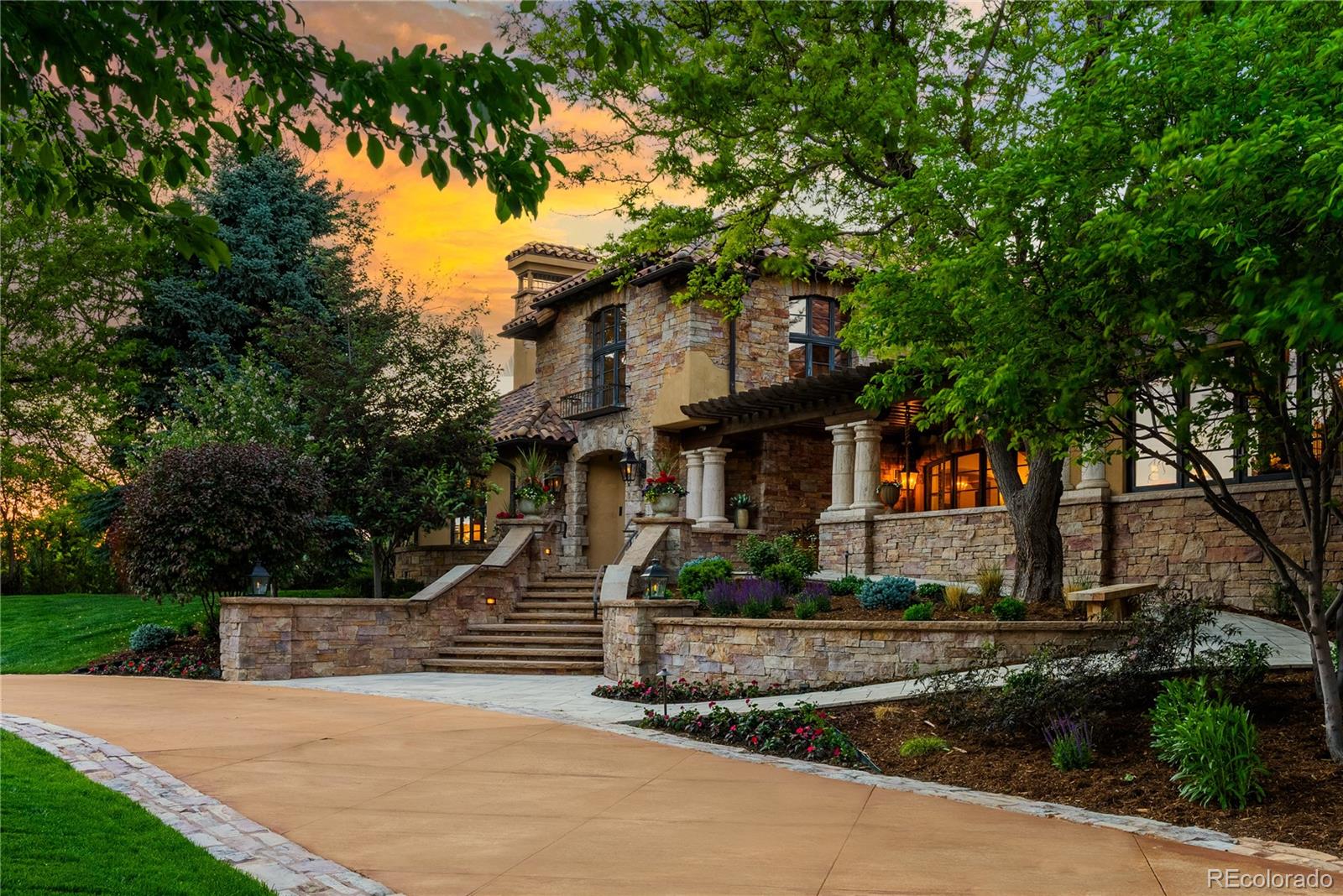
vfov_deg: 37.5
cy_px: 448
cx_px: 672
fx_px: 1321
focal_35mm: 35
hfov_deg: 53.9
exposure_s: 1/5
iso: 100
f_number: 9
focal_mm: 35.4
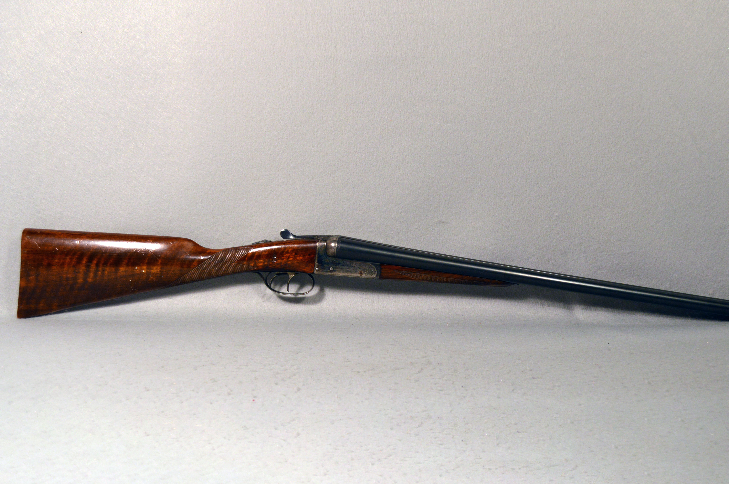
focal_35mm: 50
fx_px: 1003
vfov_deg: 27.2
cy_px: 256
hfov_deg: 39.9
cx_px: 409
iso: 400
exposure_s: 1/125
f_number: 5.6
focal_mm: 29
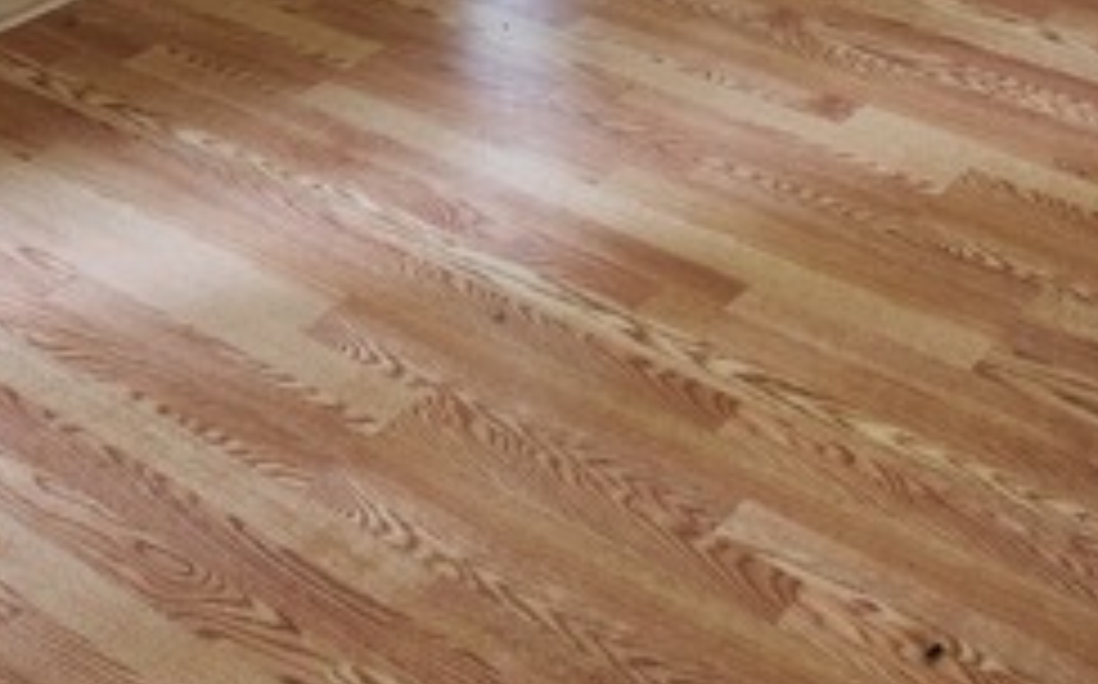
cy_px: -378
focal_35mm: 64
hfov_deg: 31.2
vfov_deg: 17.9
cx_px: 873
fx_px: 1913
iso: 250
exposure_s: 1/60
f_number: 1.8
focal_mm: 6.4
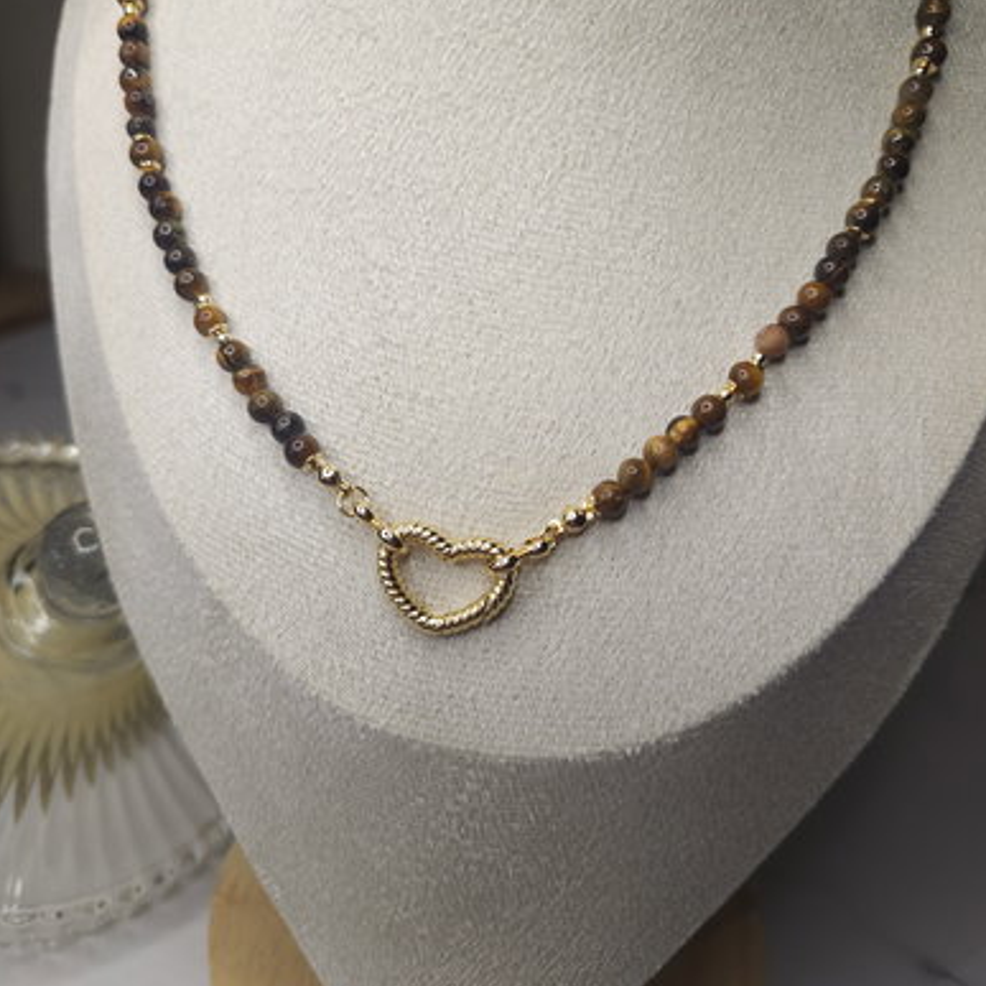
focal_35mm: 28
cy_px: 442
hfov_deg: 57.3
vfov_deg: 57.2
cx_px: 499
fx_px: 902
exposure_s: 1/30
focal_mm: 5.4
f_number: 1.8
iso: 50
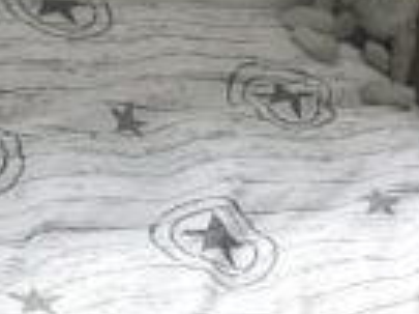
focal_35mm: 129
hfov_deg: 15.1
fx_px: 1560
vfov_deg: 11.1
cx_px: 9
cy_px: 429
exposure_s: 1/239
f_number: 2.2
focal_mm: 4.15
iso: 25
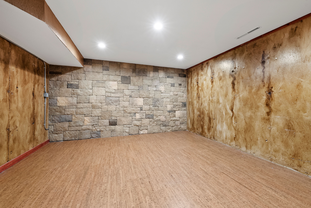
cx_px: 156
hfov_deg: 104.2
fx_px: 121
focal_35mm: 14
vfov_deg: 81.3
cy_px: 104
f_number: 8
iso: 640
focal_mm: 14
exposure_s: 1.3
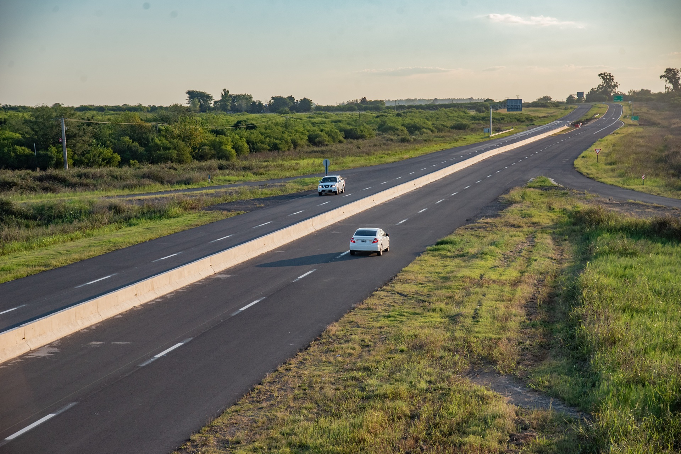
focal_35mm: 85
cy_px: 227
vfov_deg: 16.1
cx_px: 340
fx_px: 1608
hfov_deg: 23.9
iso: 1000
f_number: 7.1
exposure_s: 1/2000
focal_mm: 85
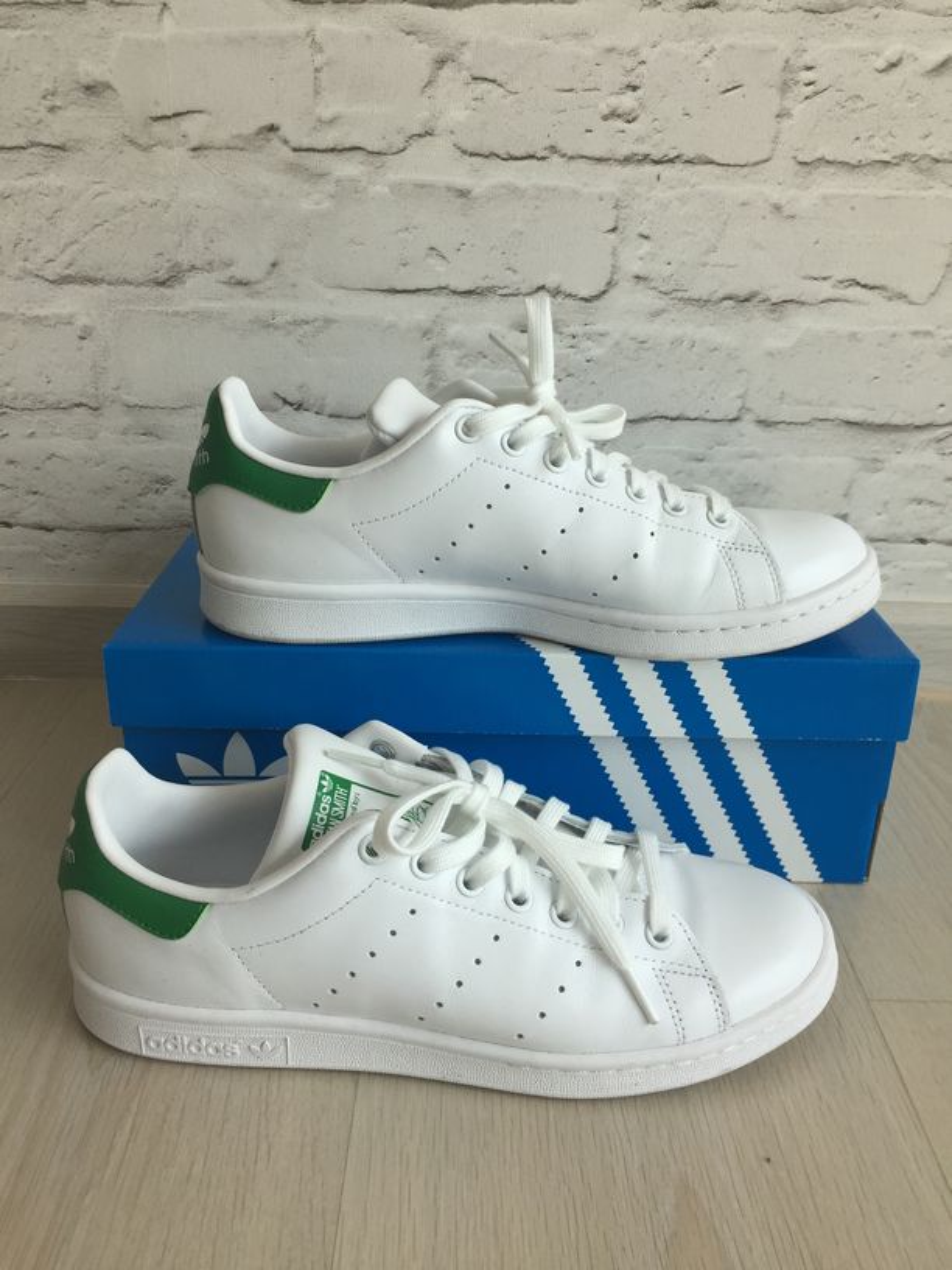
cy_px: 635
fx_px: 1063
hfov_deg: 48.2
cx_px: 476
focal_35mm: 29
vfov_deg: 61.7
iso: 40
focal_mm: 4.15
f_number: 2.2
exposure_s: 1/100
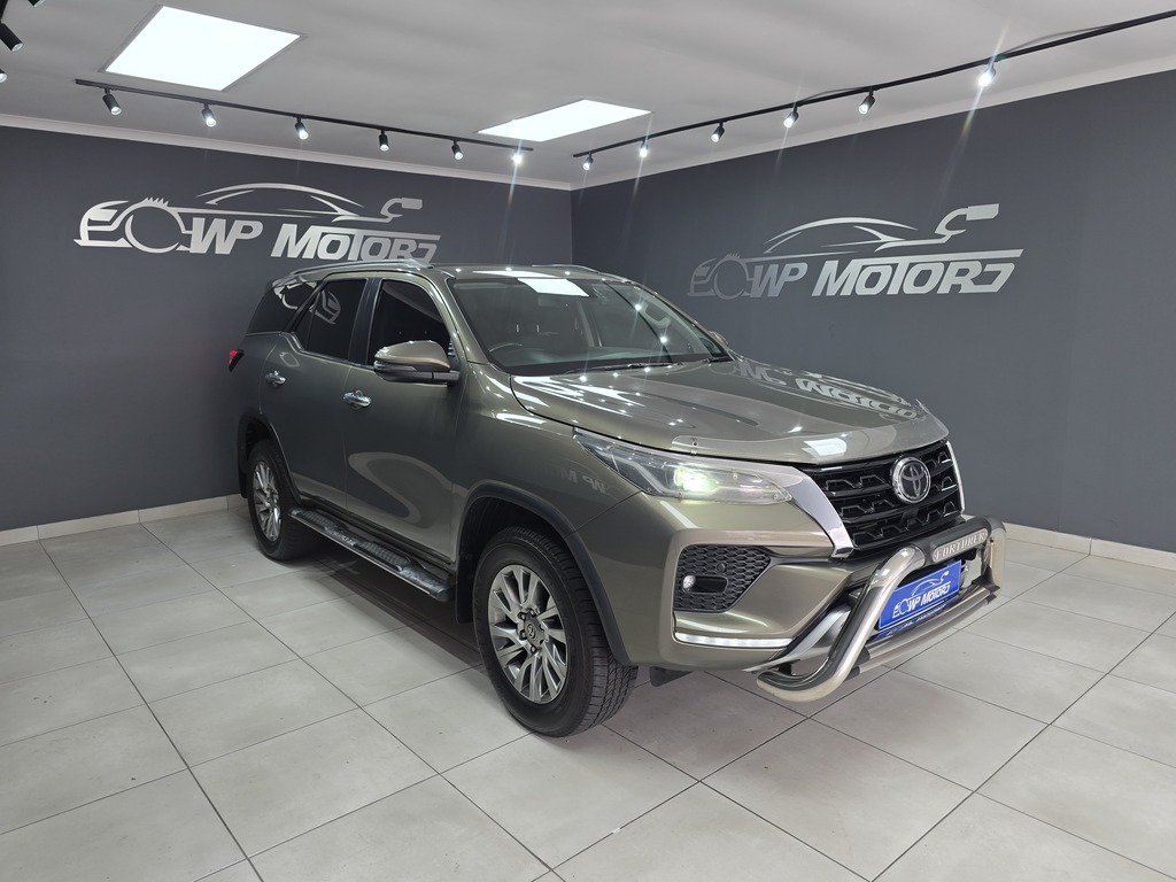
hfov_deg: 73.9
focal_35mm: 23
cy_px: 441
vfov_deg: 58.9
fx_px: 781
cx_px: 588
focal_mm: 6.3
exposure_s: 1/100
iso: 40
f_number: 1.7
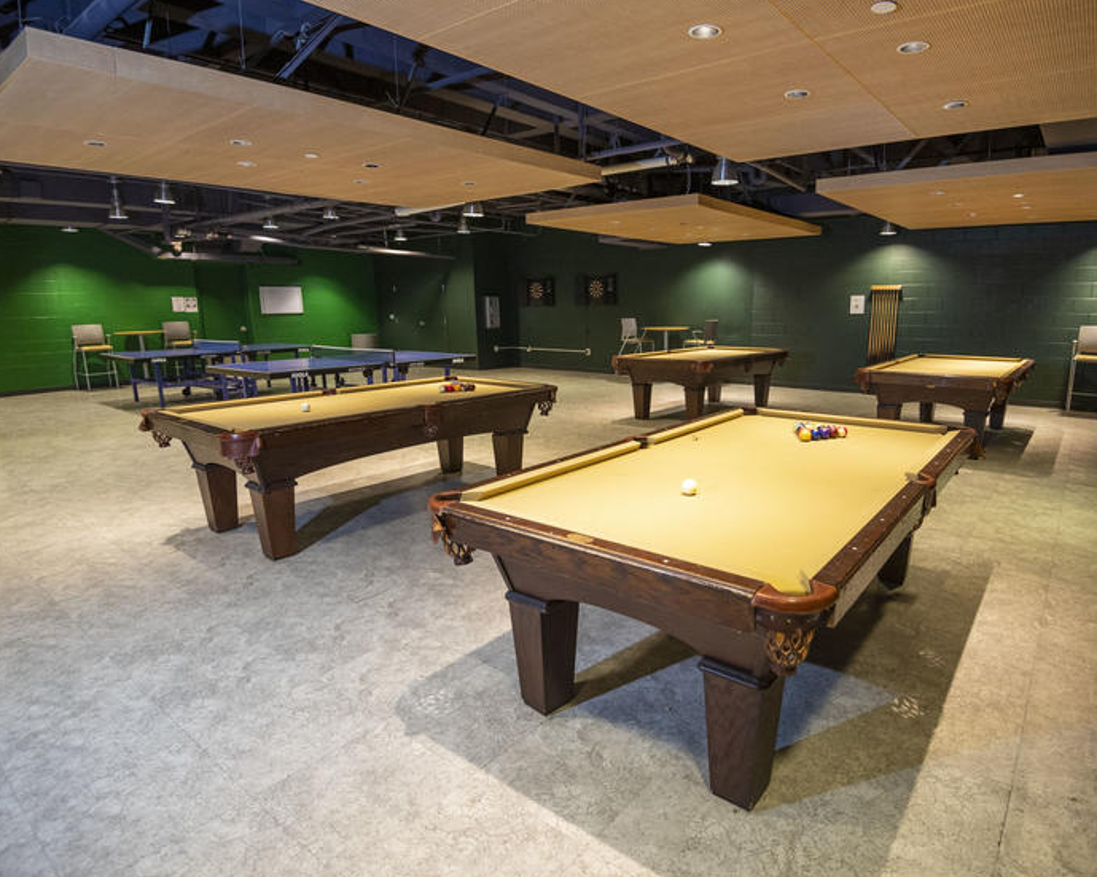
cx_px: 635
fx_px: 617
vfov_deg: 70.8
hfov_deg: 82.7
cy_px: 442
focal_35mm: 19
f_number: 4
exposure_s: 1/80
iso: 2500
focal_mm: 16
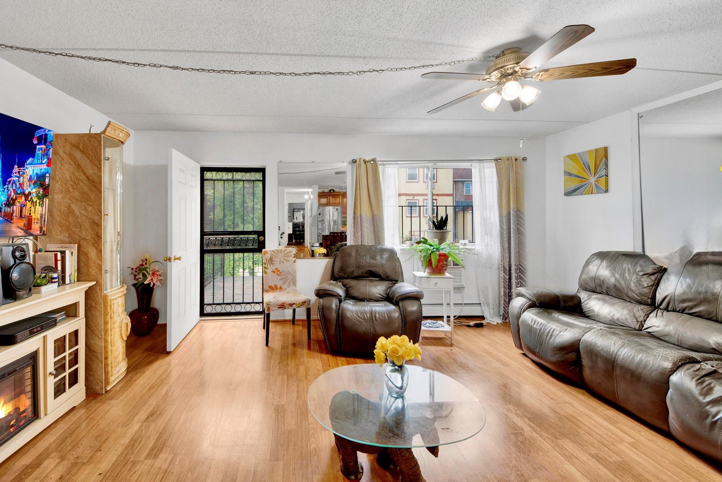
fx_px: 261
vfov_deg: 85.4
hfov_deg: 108.2
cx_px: 338
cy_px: 230
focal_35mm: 13
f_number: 8
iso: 100
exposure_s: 1/2
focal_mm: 8
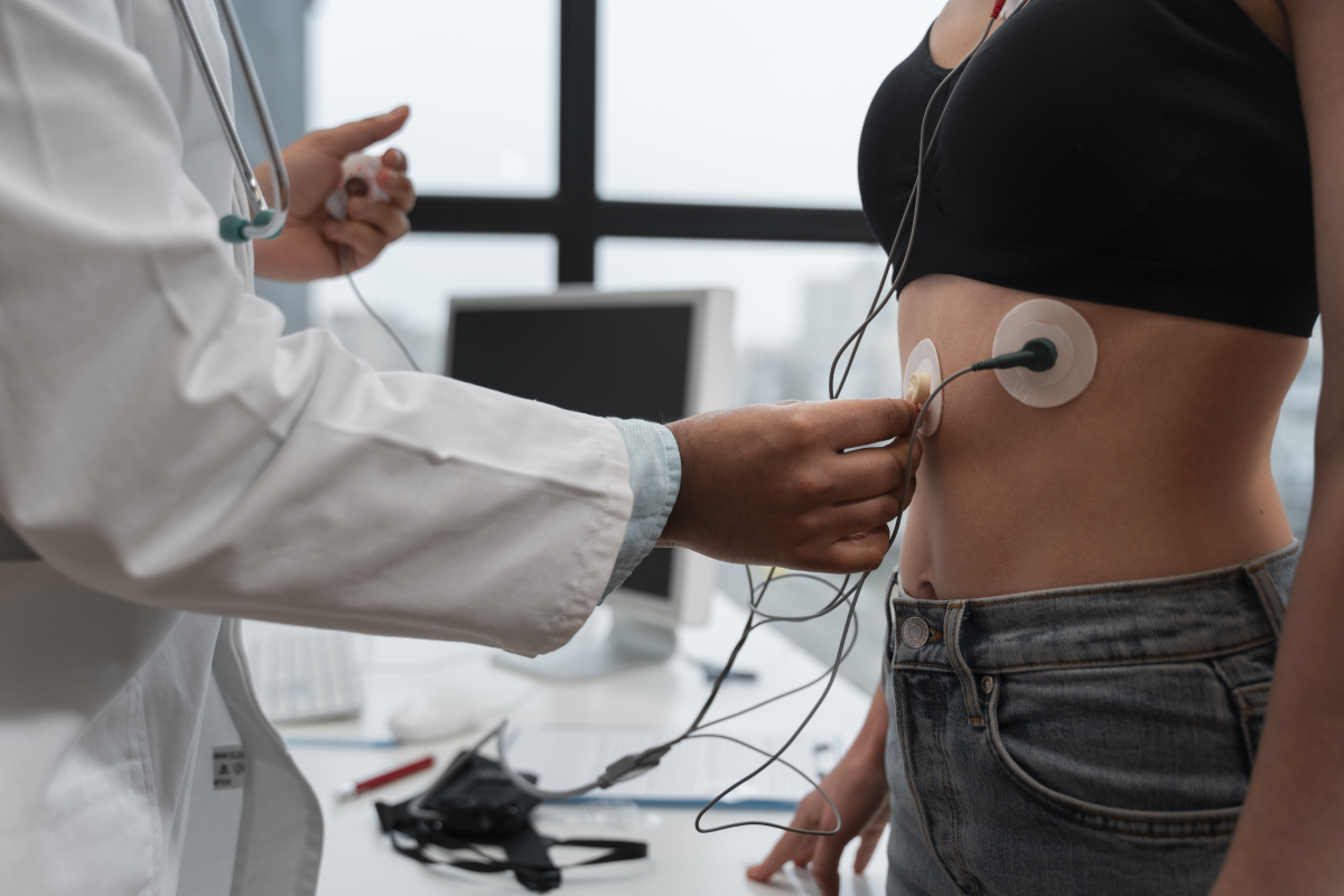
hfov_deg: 49.6
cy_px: 448
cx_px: 672
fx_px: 1456
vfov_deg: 34.2
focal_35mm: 39
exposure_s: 1/160
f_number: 2.8
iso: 400
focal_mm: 39
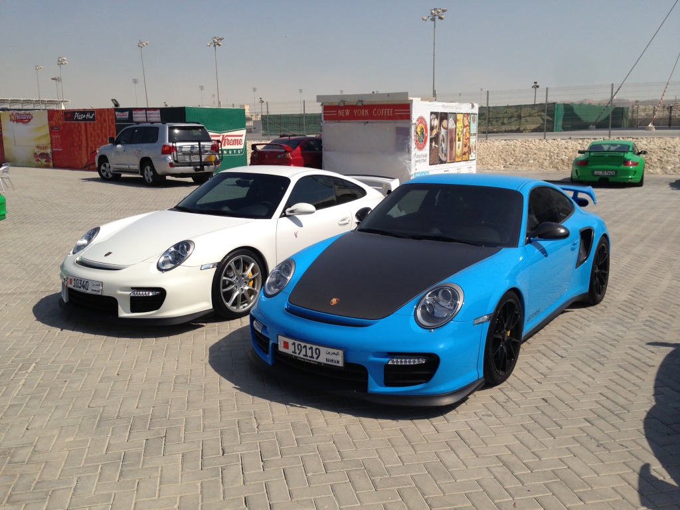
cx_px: 340
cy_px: 255
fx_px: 648
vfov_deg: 42.9
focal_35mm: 33
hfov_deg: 55.4
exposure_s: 1/2857
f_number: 2.4
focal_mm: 4.1
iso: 50
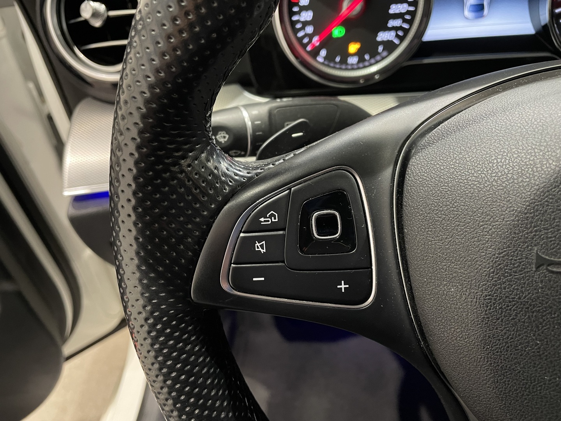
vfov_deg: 53.1
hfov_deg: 67.3
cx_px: 280
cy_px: 210
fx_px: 421
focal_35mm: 26
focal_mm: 4.2
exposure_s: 1/55
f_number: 1.6
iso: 500
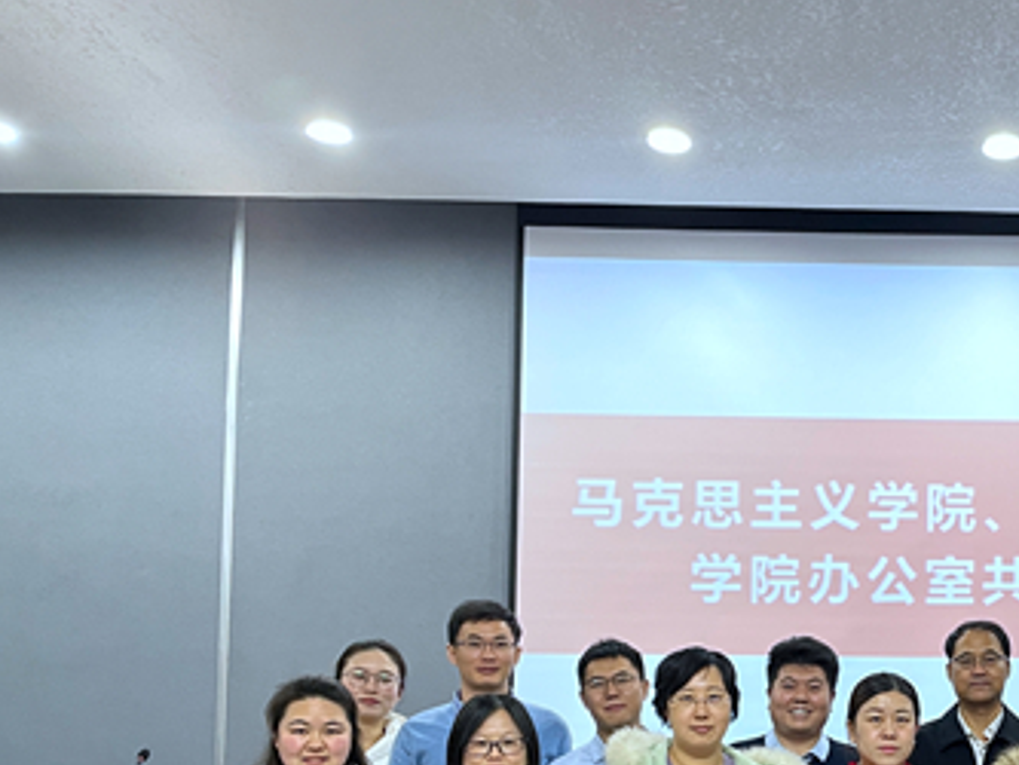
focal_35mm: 50
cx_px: 967
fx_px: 1472
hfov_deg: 35.3
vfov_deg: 28.0
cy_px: 695
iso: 100
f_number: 1.6
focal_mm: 4.2
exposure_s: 1/50
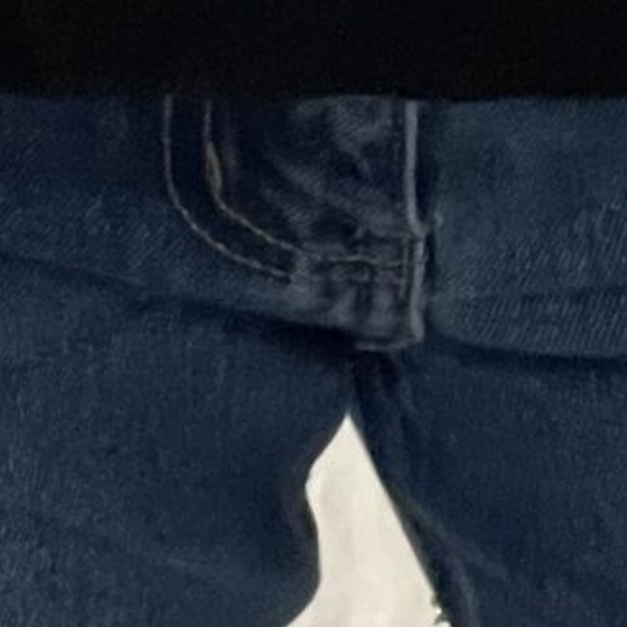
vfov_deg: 3.8
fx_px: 9140
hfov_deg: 3.9
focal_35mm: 446
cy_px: -1522
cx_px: 490
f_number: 2.2
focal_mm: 7.5
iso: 400
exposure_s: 1/50
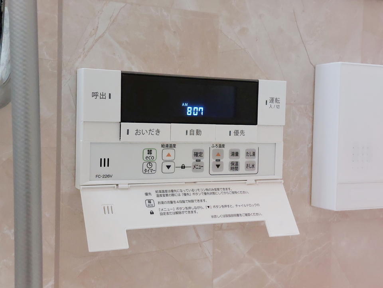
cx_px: 192
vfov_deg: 56.8
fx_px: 266
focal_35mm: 24
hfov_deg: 71.6
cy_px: 144
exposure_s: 1/60
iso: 400
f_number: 1.8
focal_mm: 5.23
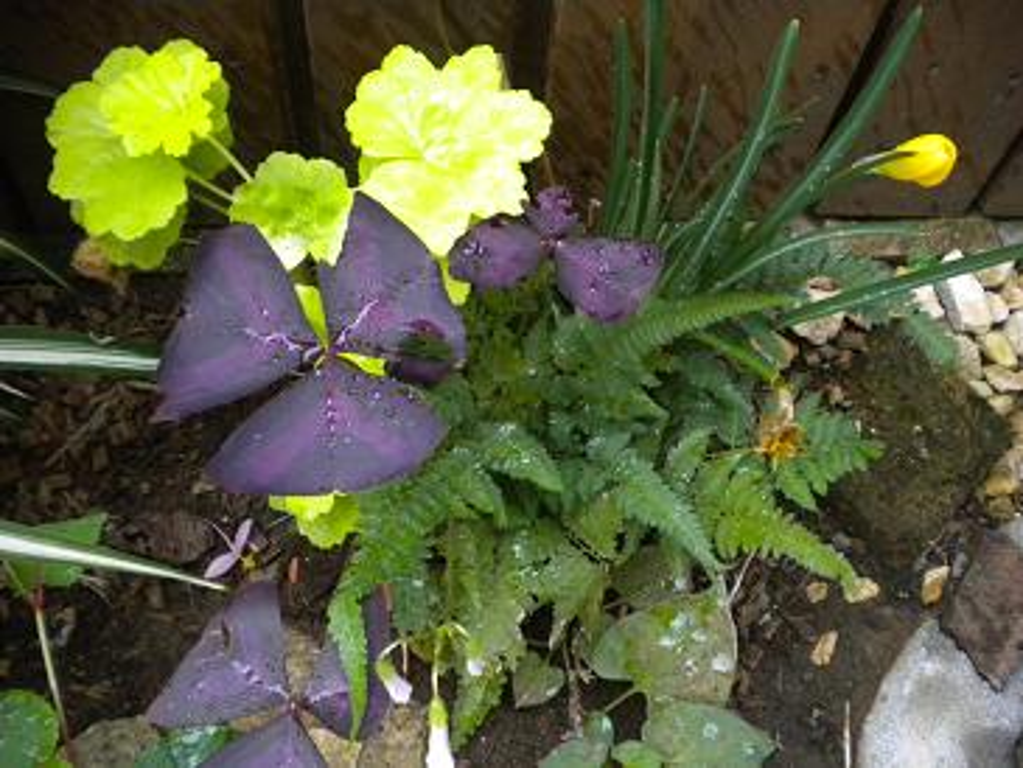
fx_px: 1035
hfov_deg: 52.6
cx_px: 512
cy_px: 384
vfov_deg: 40.7
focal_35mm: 35
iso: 400
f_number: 3.1
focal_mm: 6.3
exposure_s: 1/154
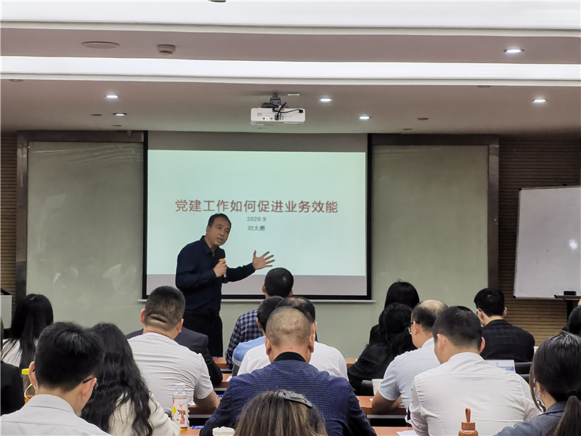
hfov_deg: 24.4
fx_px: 1343
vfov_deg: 18.4
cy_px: 218
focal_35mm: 80
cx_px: 290
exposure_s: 1/100
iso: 160
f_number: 2.4
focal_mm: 7.48
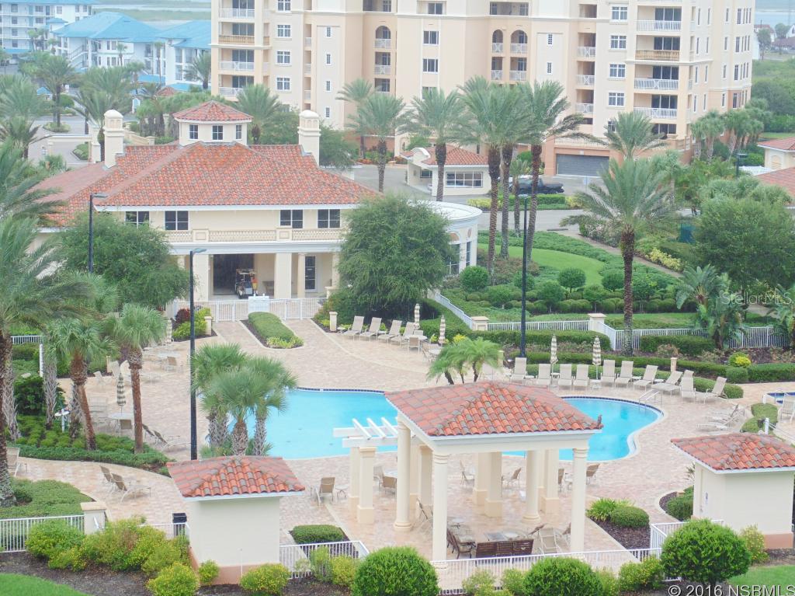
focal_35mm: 79
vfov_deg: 18.6
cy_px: 298
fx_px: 1813
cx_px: 398
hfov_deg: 24.7
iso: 80
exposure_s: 1/200
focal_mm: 14.1
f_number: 4.3
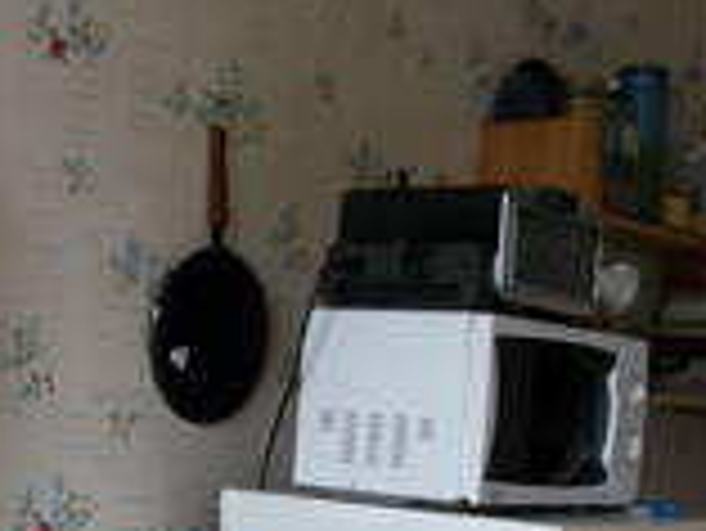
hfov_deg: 27.2
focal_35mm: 71
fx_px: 1449
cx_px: 225
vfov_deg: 20.5
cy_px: 414
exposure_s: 1/49.6
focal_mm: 5.7
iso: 80
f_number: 2.9
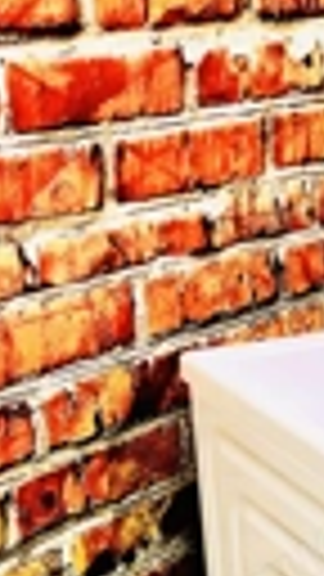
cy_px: 580
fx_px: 1451
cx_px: 536
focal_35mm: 95
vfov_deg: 21.6
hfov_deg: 12.0
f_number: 1.8
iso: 40
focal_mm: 3.99
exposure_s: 1/20
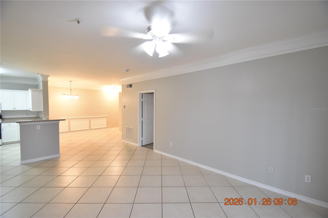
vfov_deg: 77.3
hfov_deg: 100.4
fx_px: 137
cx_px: 164
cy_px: 109
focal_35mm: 15
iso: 800
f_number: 3.5
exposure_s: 1/45
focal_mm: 10
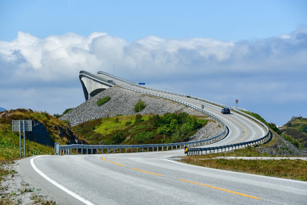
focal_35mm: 168
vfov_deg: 8.2
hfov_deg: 12.2
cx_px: 154
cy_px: 102
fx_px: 1433
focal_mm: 112
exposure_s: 1/1000
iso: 200
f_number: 8
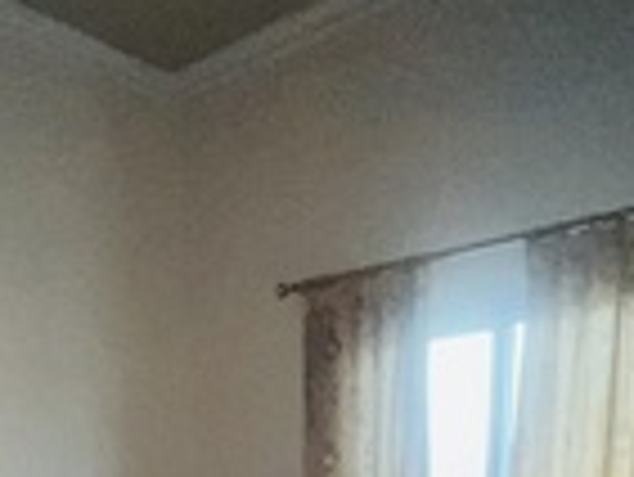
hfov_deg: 44.6
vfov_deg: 24.7
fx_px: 770
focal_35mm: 42
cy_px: 749
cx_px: 263
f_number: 1.8
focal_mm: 1.57
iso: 125
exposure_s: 1/53
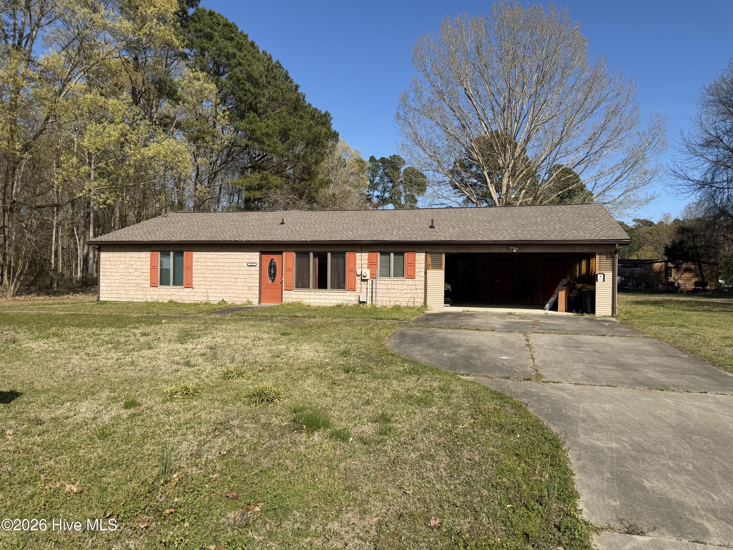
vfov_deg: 56.8
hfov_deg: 71.6
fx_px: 508
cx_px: 366
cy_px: 275
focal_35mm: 24
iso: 80
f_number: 1.78
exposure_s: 1/4975
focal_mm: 6.76
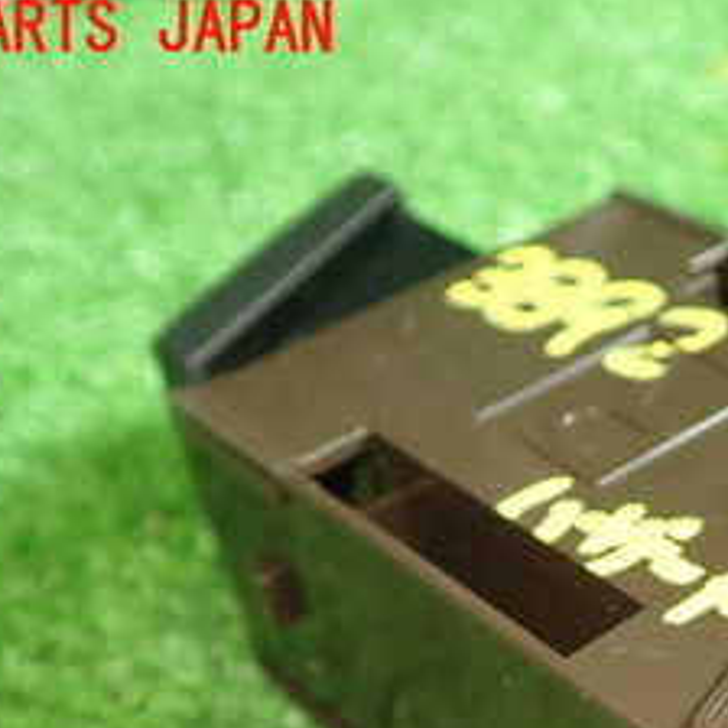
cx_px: 718
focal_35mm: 71
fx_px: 1689
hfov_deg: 23.4
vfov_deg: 23.3
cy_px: 722
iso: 200
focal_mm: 5.4
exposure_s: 1/30
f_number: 2.3
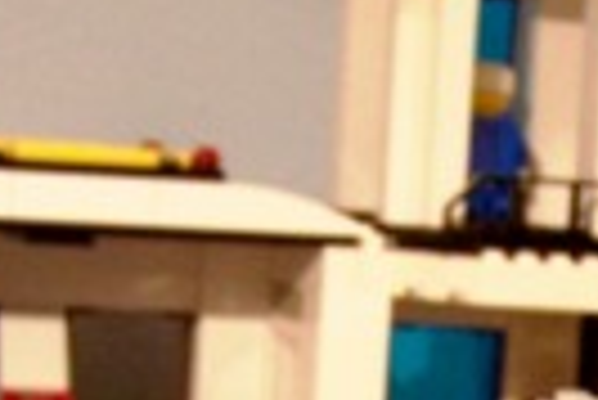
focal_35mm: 190
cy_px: 697
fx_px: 3160
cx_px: 652
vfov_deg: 7.1
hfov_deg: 10.7
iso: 140
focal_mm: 6.3
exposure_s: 1/8
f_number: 2.8
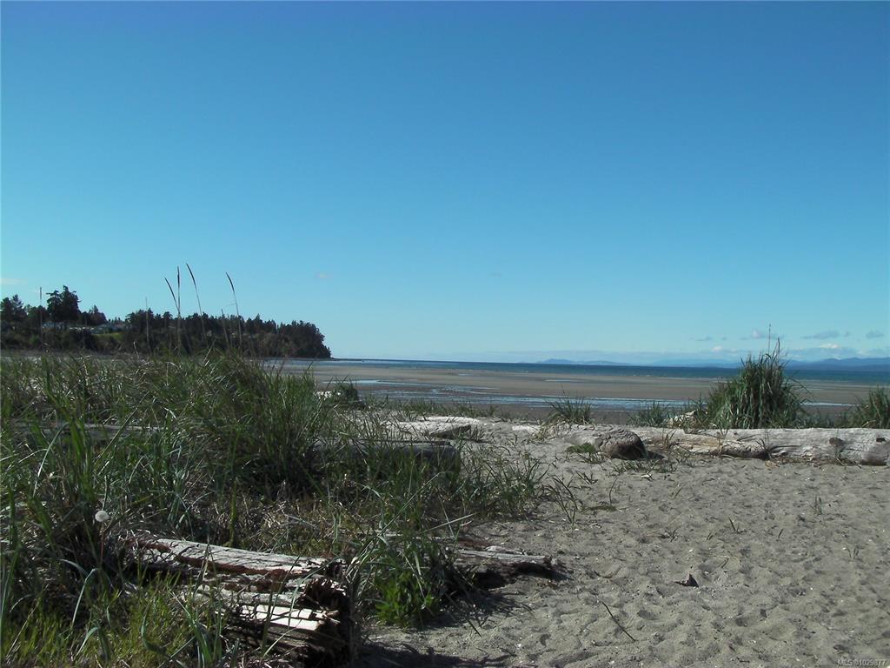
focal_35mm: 38
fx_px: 977
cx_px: 445
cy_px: 334
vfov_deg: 37.7
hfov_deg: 49.0
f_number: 5.6
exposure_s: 1/378
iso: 50
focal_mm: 6.3
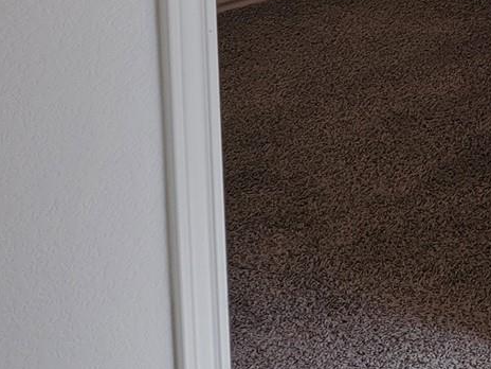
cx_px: 996
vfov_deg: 12.1
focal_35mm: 106
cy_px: -407
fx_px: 1504
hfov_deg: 15.0
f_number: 1.8
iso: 20
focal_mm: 6.7
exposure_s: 1/120
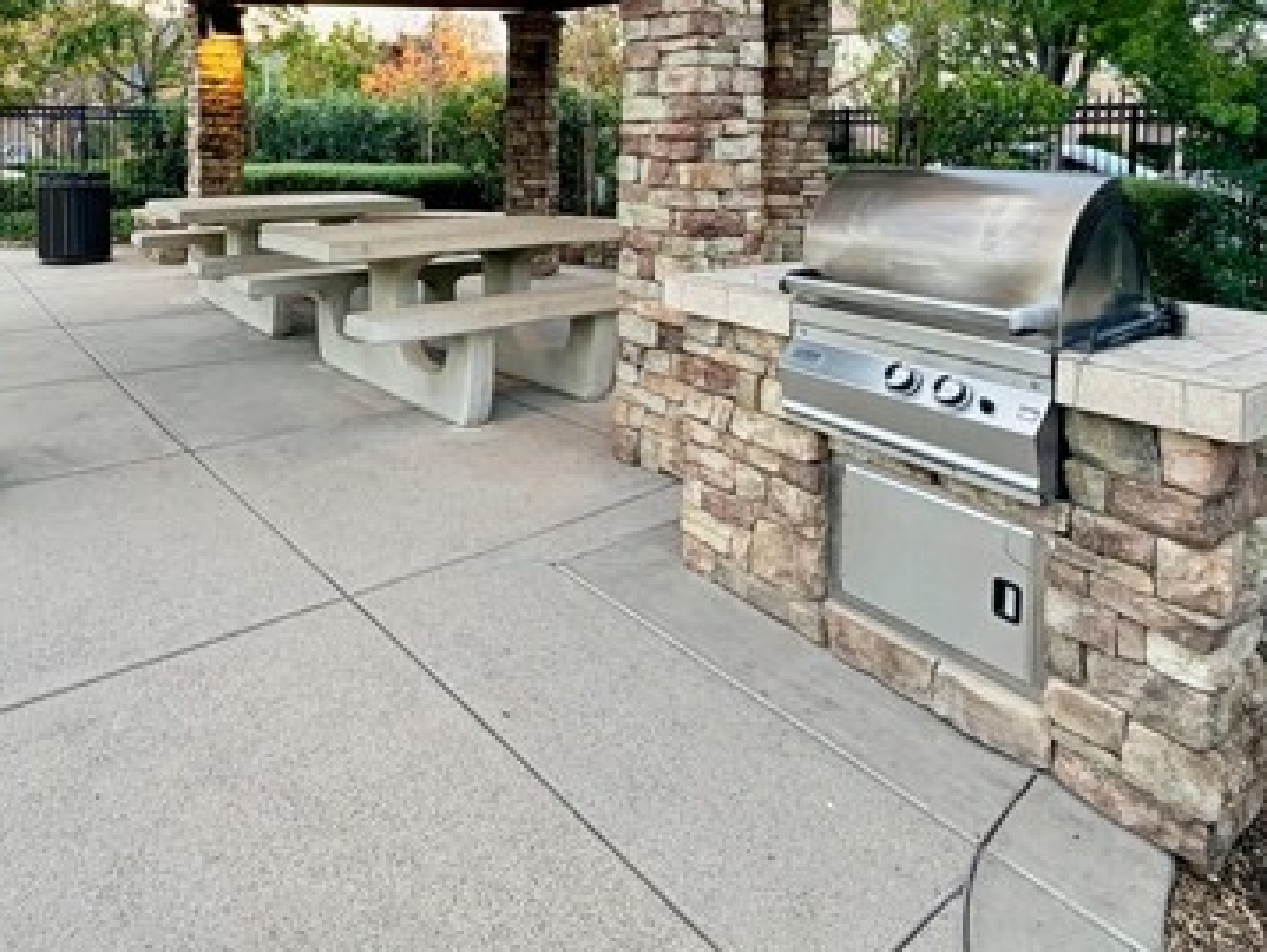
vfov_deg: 51.2
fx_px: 916
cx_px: 527
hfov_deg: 68.9
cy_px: 177
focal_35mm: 25
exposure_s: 1/121
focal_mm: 2.22
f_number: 2.2
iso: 160
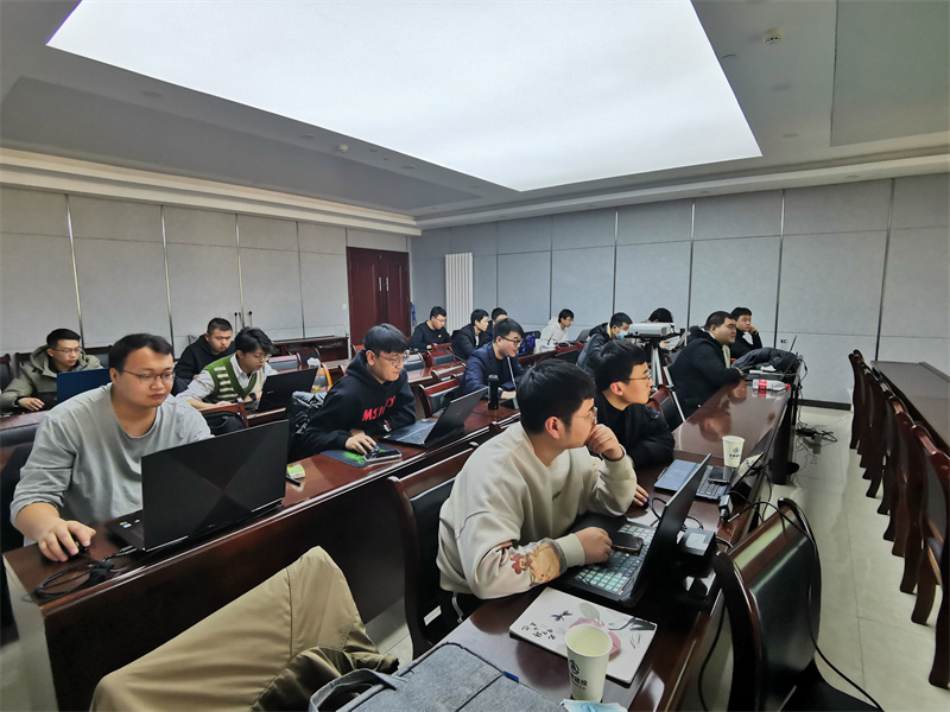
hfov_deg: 91.0
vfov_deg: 74.7
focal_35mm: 17
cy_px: 356
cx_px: 475
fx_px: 467
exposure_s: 1/50
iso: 125
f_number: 2.2
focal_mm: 2.26
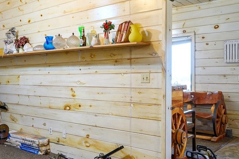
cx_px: 87
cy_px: 78
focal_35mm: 39
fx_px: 259
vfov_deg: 34.1
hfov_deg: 49.1
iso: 250
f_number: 9
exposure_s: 1/2
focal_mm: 14
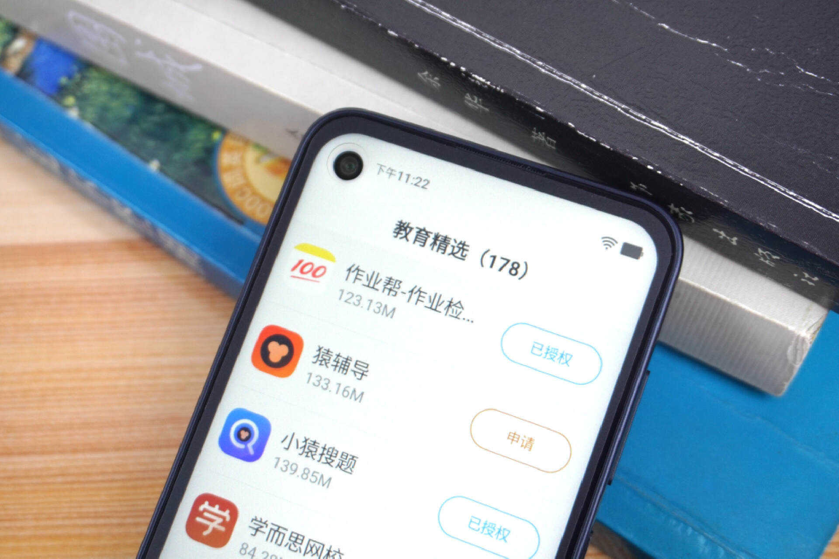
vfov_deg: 28.1
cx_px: 420
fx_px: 1119
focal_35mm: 48
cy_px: 280
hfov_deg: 41.1
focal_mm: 32
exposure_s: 1/60
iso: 400
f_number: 5
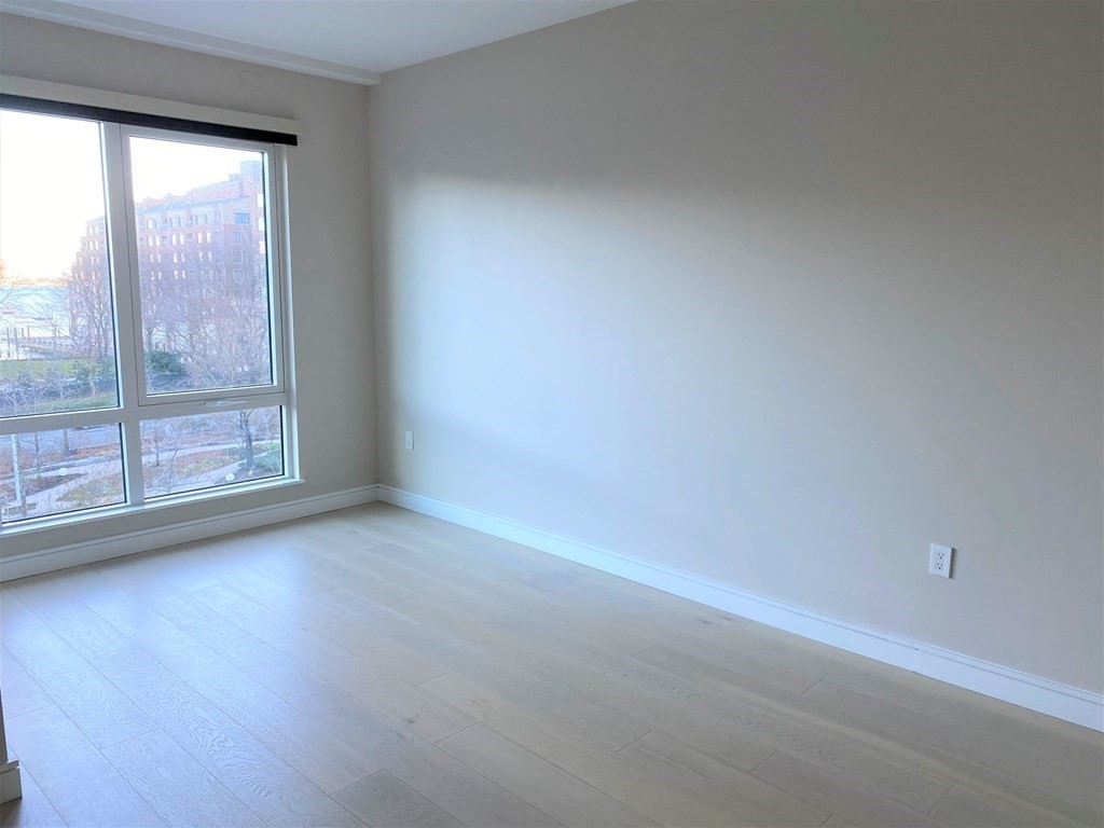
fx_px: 829
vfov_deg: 53.1
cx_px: 552
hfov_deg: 67.3
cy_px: 414
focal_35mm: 26
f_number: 1.8
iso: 125
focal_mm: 4.25
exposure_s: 1/120
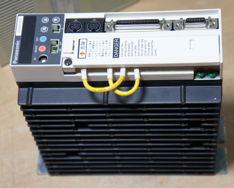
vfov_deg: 17.0
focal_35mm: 91
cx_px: 120
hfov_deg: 21.1
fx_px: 627
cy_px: 94
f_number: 5.6
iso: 200
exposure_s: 1/100
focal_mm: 53
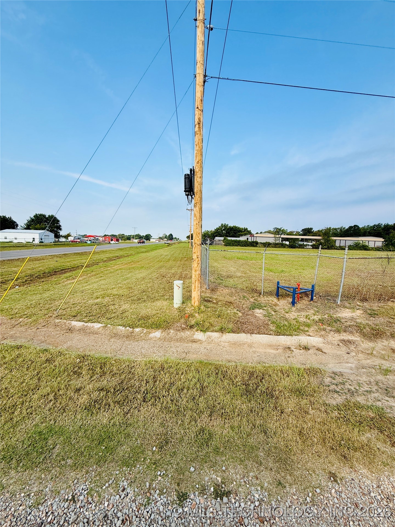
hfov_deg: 85.7
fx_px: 213
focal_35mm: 14
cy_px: 264
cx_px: 198
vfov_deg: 102.1
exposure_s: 1/1068
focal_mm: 2.22
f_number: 2.2
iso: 50
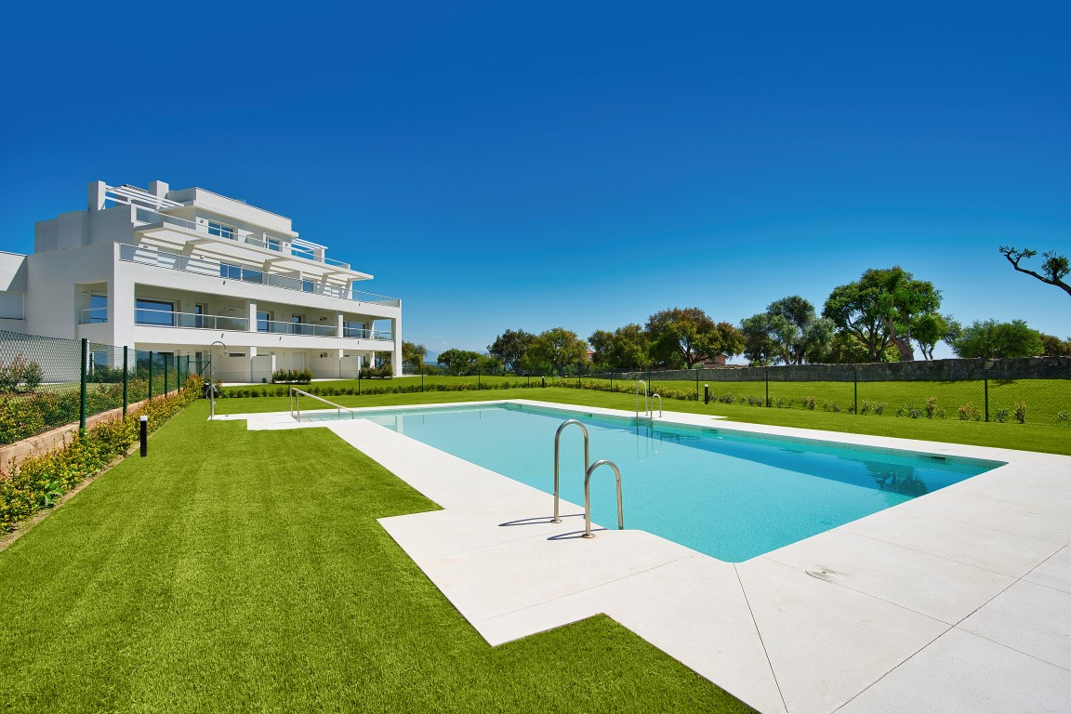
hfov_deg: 96.7
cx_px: 536
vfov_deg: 73.7
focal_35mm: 16
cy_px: 357
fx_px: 476
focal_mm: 16
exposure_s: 1/160
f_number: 14
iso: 100
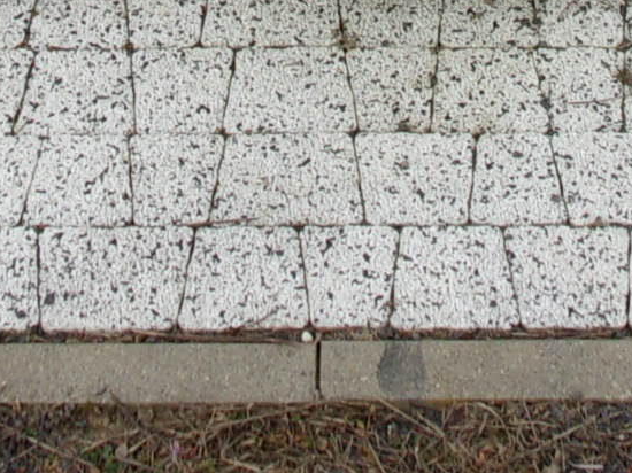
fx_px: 2409
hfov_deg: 14.9
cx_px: 399
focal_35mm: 132
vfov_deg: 10.6
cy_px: -339
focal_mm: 5.1
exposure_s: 1/70
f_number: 10.8
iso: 80
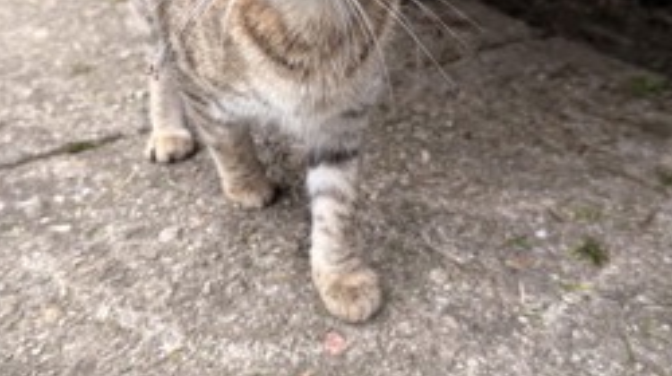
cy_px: 107
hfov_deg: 46.4
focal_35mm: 44
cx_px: 324
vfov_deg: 26.8
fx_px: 783
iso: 200
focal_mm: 6.76
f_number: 1.78
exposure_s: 1/120
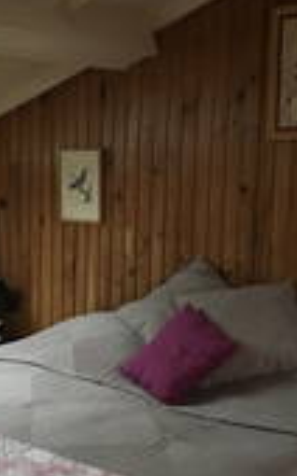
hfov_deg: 19.8
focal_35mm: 65
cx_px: 64
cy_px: 297
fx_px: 843
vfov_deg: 31.4
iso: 200
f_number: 2.2
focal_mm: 4.15
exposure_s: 1/17
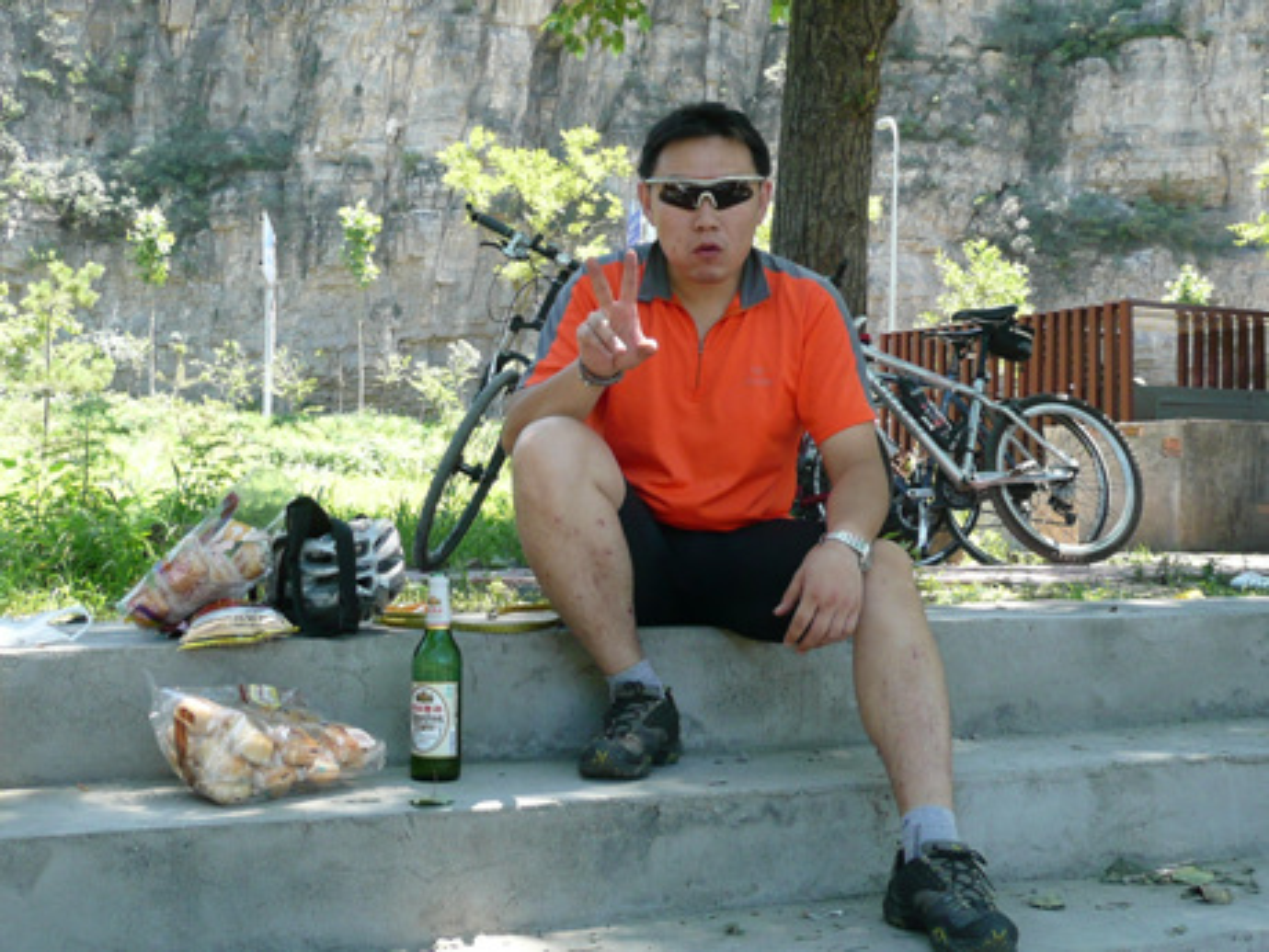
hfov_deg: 42.1
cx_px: 634
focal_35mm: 45
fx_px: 1650
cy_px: 476
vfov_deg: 32.2
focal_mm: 4.9
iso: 100
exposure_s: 1/100
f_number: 3.4
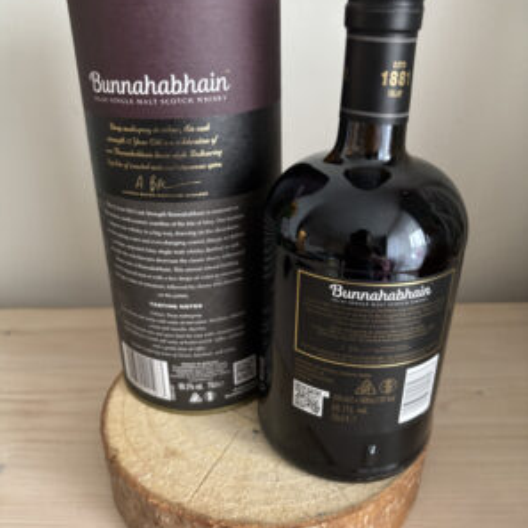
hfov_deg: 52.5
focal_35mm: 31
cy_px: 245
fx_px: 535
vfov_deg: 52.5
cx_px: 263
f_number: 1.6
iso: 500
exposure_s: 1/47
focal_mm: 5.96
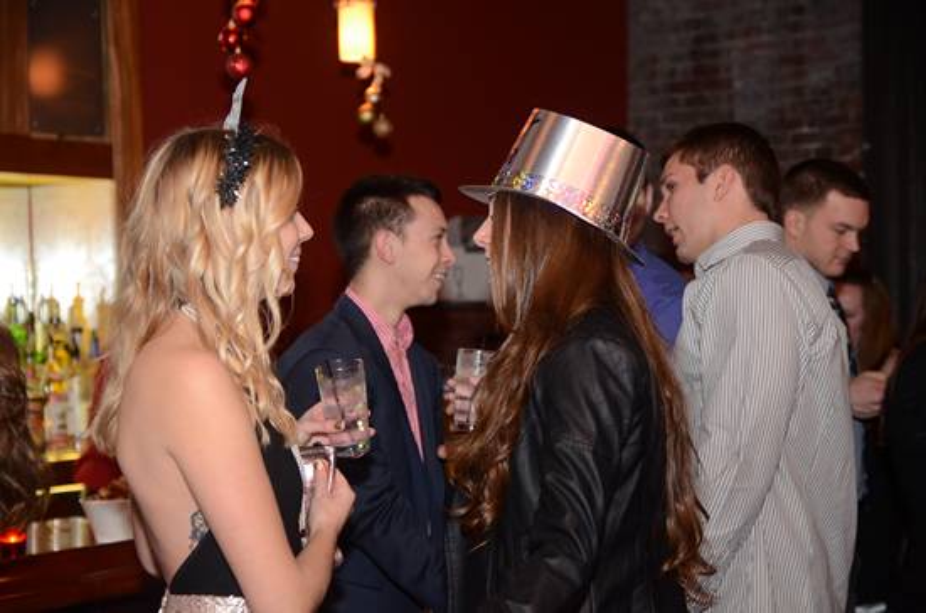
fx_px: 1925
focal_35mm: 75
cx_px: 463
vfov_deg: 18.1
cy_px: 306
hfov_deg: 27.1
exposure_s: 1/30
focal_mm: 50
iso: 1250
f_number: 2.8
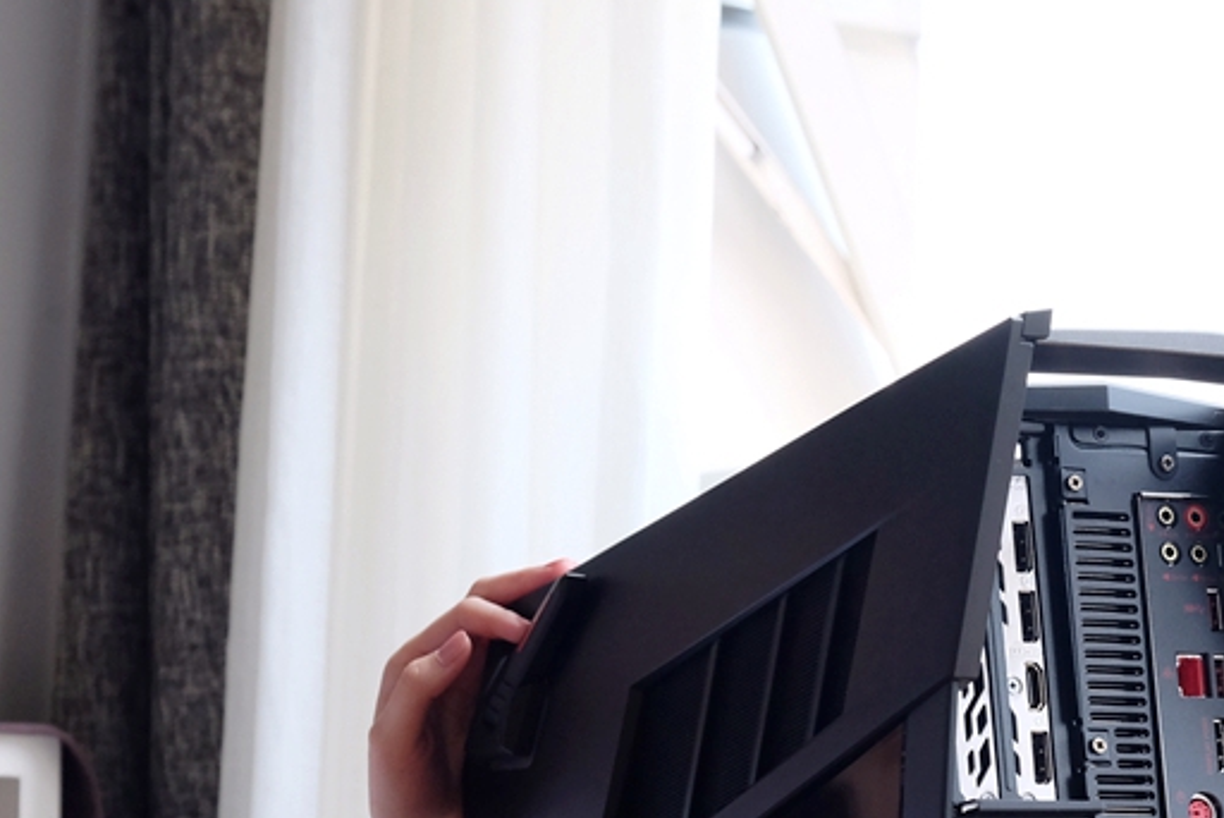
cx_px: 342
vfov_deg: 14.4
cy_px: 810
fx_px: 3198
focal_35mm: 94
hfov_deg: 21.5
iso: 800
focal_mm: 31.5
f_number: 6.4
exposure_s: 1/28
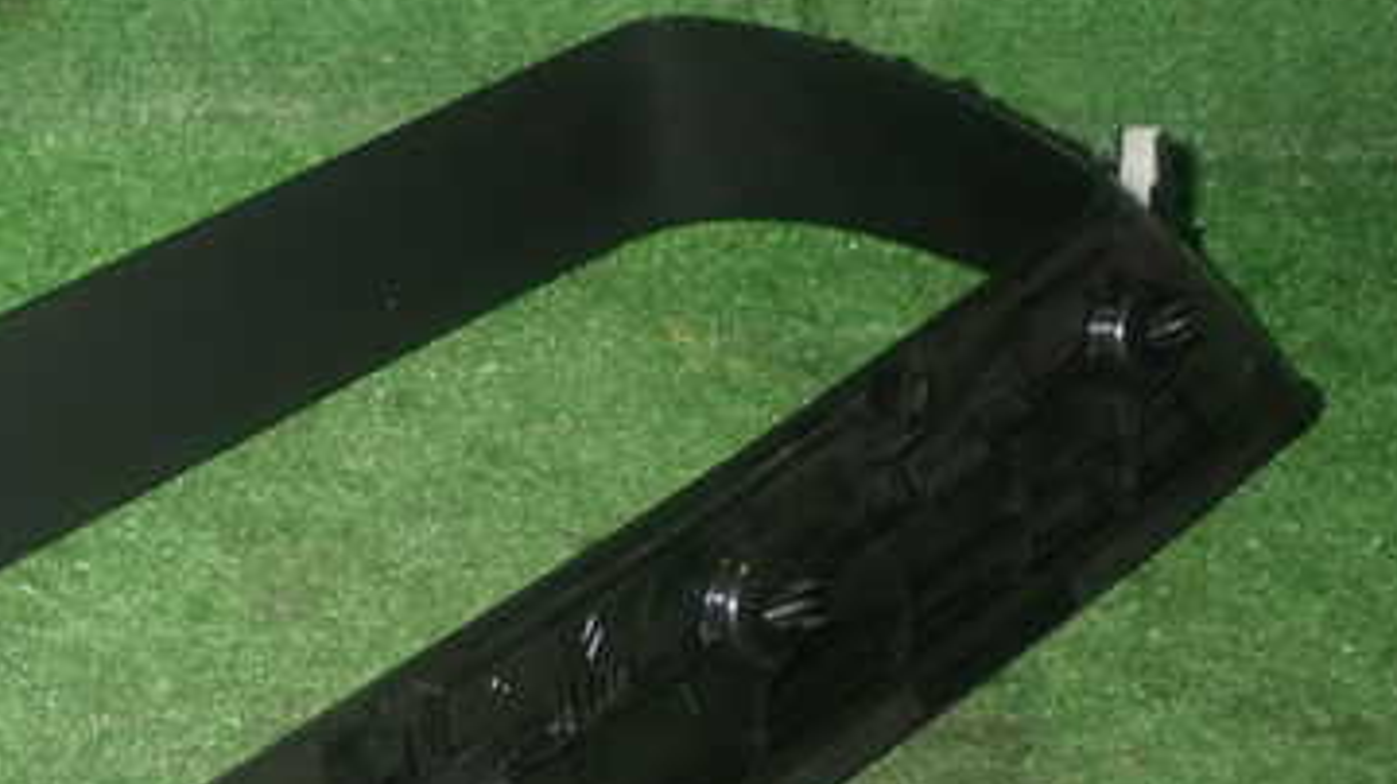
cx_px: 322
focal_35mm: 69
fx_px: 2554
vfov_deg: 17.2
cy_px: 687
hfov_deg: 30.0
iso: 800
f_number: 8
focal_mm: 6.83
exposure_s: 1/40
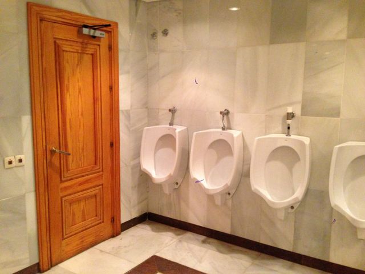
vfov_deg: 42.9
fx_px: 348
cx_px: 182
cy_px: 137
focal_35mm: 33
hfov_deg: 55.4
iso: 400
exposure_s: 1/15
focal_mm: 4.13
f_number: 2.4
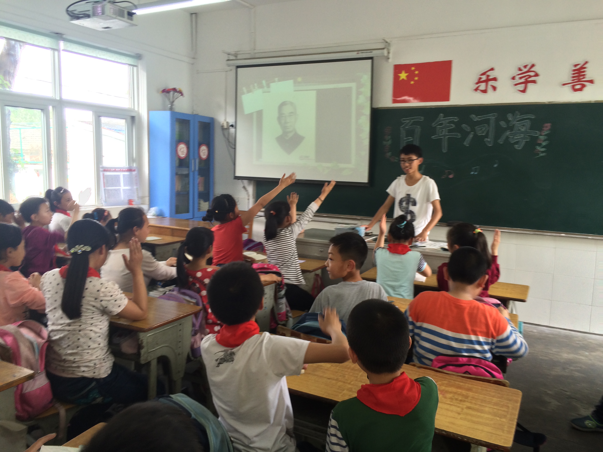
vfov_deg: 48.2
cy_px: 226
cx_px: 302
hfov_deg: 61.7
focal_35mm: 29
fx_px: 505
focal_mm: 4.15
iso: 40
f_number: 2.2
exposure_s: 1/40
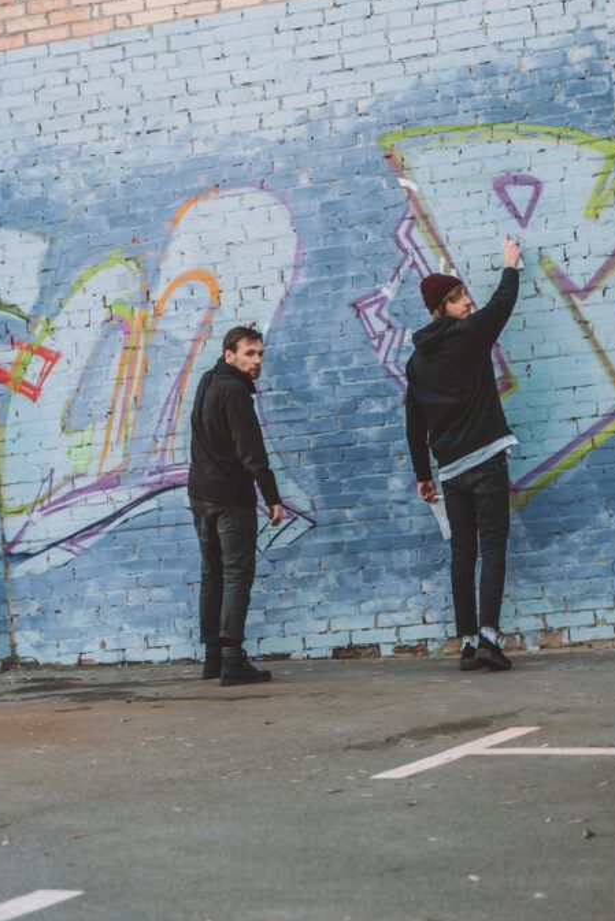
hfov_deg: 18.1
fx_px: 1870
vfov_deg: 27.7
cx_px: 657
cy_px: 459
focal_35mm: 73
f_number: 3.5
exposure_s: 1/200
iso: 250
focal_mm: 48
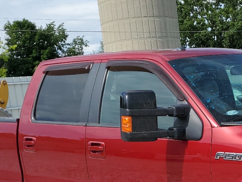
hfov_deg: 27.5
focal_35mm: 68
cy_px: 190
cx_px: 221
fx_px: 475
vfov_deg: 20.8
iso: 50
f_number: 1.5
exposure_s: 1/3333
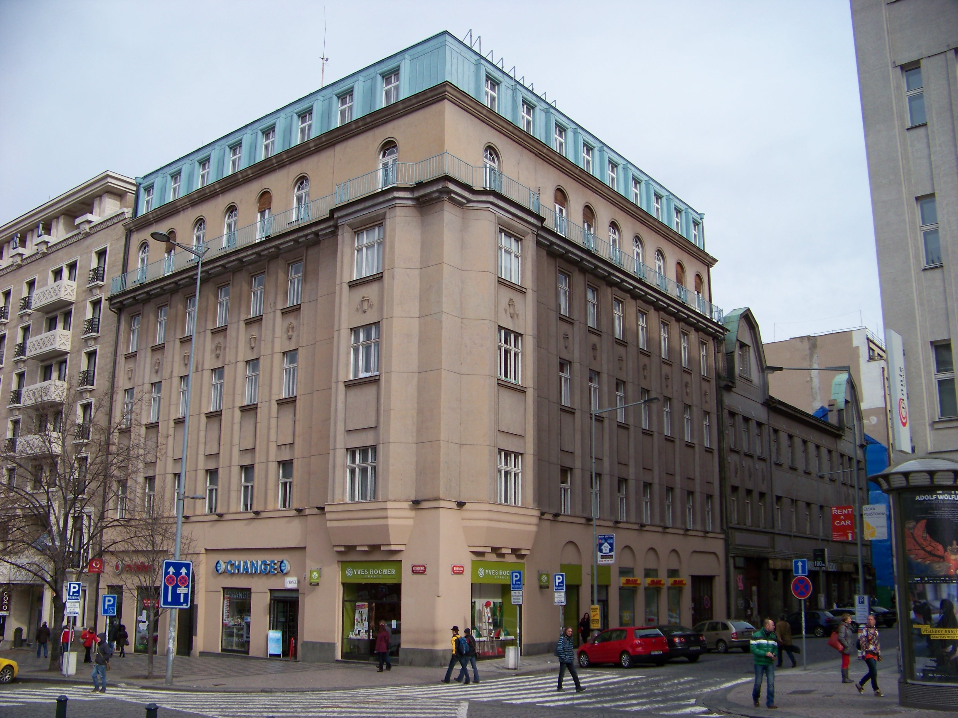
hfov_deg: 51.4
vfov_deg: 39.7
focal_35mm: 36
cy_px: 359
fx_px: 996
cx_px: 479
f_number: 2.8
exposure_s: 1/640
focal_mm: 5.85
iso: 64
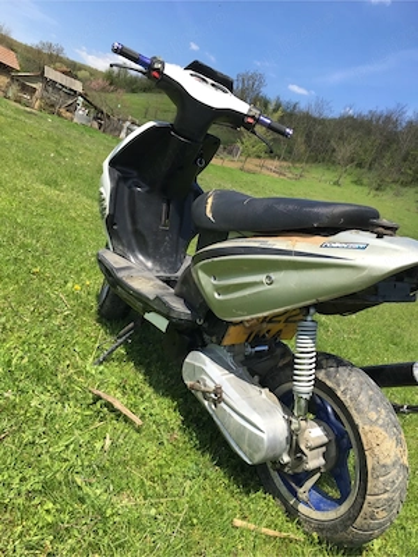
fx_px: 467
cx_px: 209
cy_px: 278
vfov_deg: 61.7
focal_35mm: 29
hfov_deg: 48.2
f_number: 2.2
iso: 25
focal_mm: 4.15
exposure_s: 1/1054
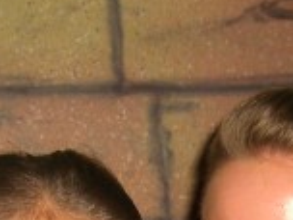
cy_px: 297
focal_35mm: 150
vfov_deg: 9.7
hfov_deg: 13.1
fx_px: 1270
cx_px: 233
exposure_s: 1/60
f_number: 2.8
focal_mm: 7.9
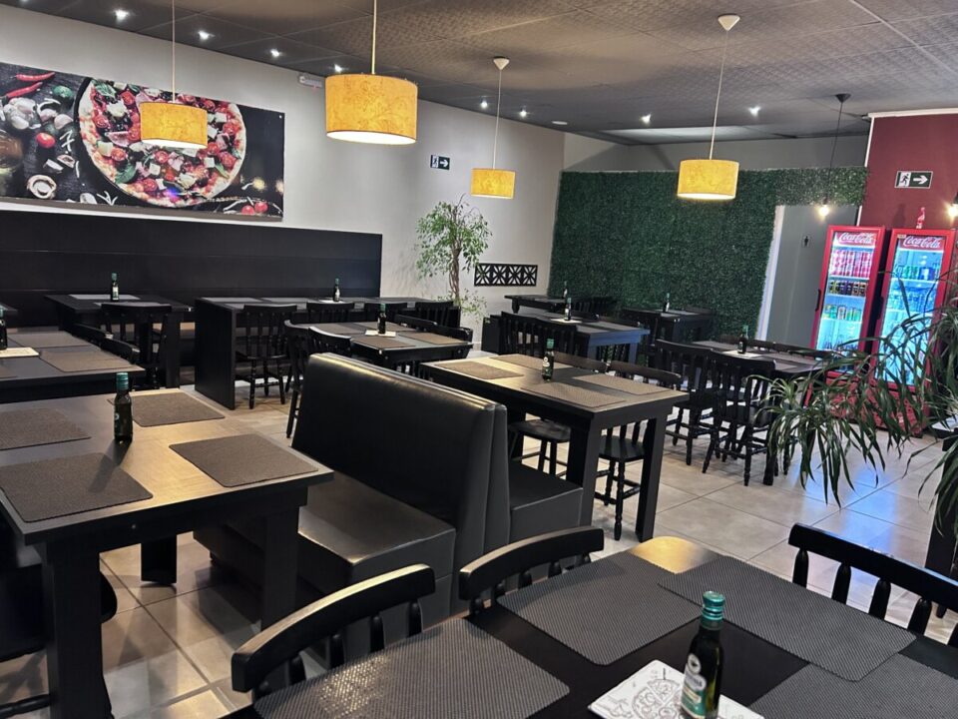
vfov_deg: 53.1
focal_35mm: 26
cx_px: 479
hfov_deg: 67.3
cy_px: 360
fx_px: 720
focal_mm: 5.7
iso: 500
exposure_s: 1/40
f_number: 1.5
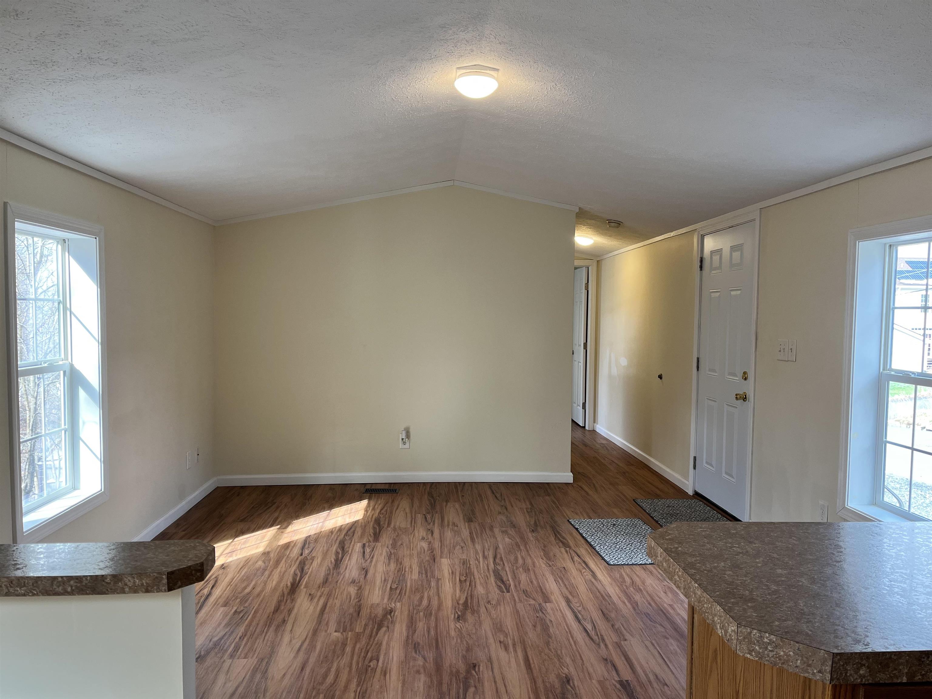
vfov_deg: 53.1
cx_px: 466
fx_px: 700
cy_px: 350
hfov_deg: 67.3
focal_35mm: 26
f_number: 1.6
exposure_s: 1/120
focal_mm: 5.1
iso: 80
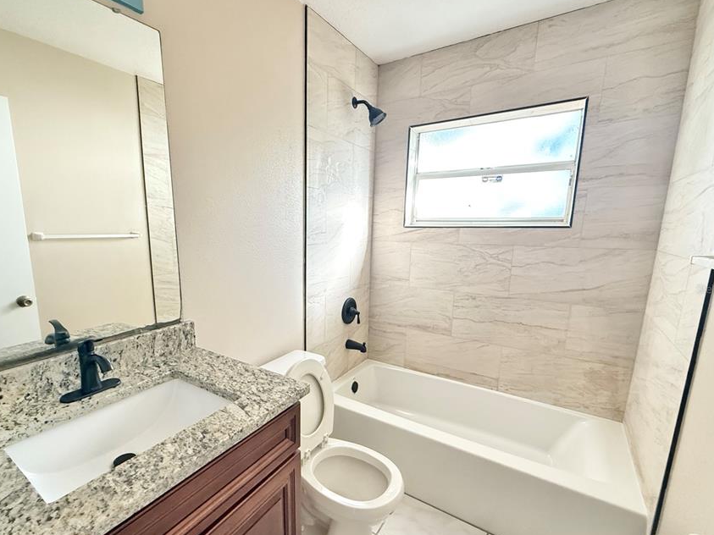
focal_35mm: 17
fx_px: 351
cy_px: 289
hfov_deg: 90.6
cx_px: 314
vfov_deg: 74.6
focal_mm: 2.22
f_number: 2.2
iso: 800
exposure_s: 1/60
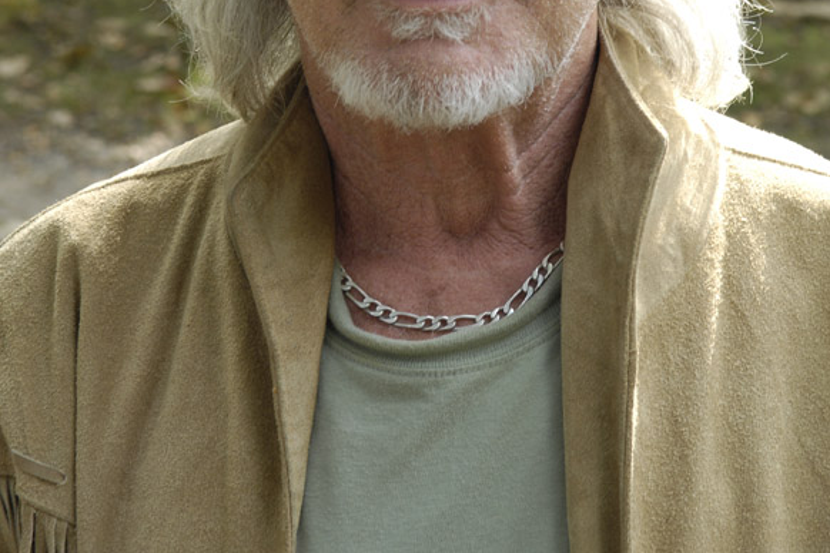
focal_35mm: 139
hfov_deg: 14.8
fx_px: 3201
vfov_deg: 9.8
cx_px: 430
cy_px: -48
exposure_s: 1/80
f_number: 7.1
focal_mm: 55
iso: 250
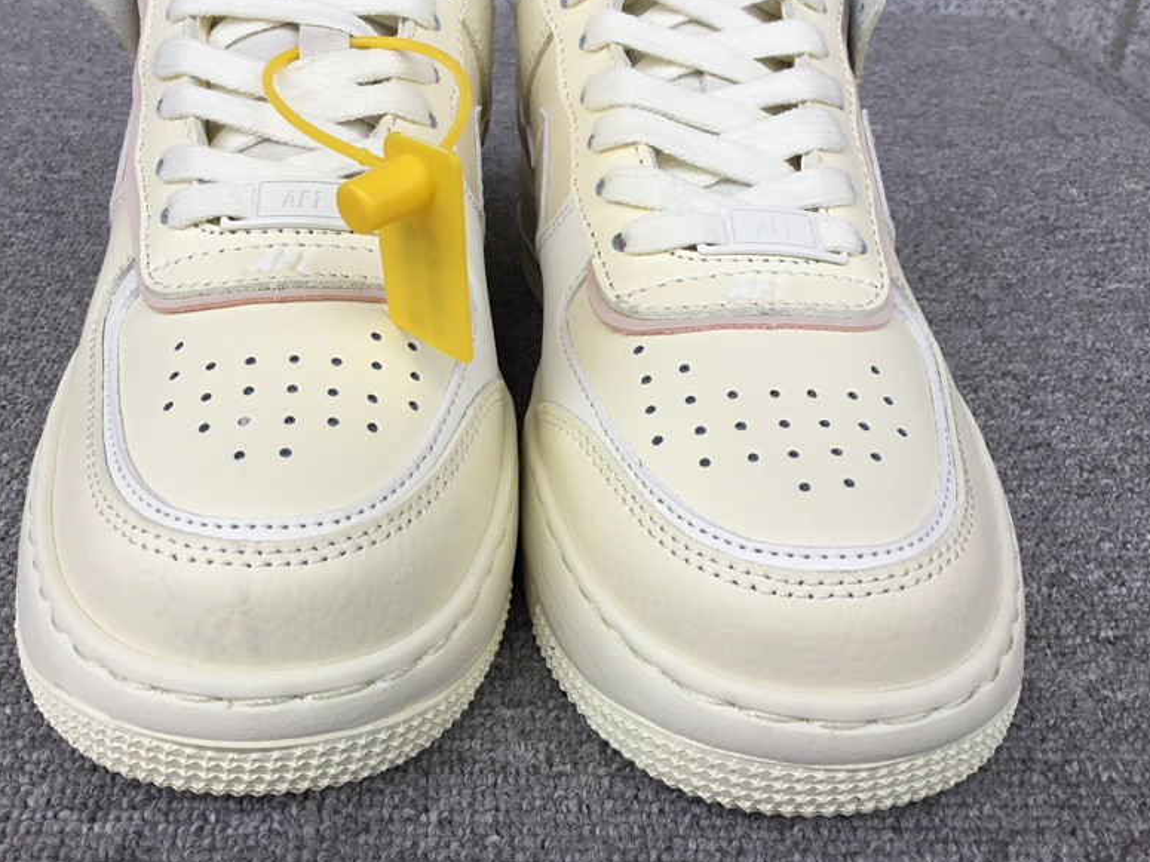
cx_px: 510
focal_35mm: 36
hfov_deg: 51.3
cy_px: 385
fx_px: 1196
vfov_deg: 39.6
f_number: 2.4
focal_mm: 3.3
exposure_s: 1/267
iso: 25
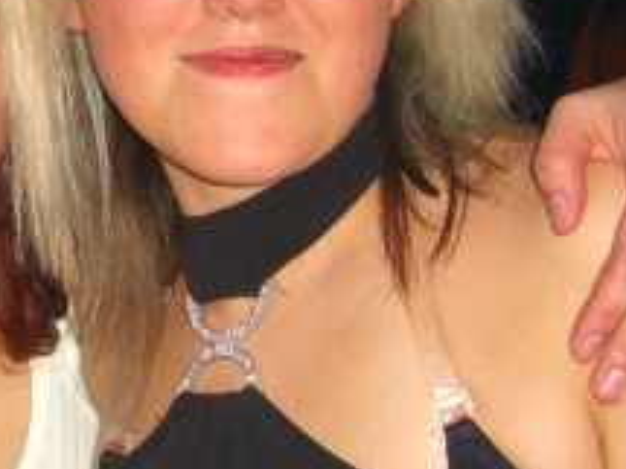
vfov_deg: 13.9
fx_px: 1916
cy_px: 192
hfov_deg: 18.0
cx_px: -29
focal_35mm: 106
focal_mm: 7.9
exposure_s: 1/60
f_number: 2.8
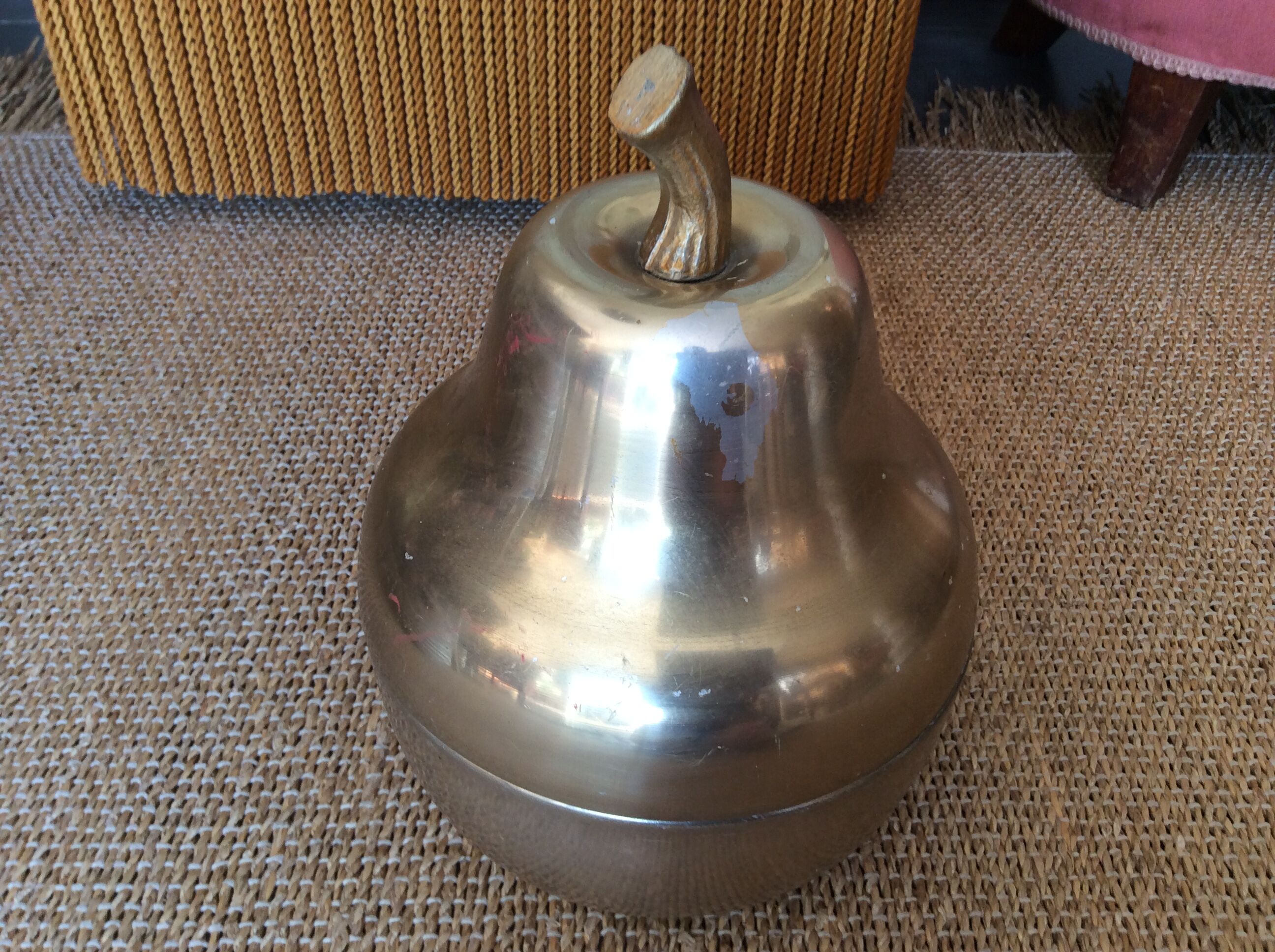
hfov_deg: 56.9
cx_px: 638
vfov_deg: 44.1
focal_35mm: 32
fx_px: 1177
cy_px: 476
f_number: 2.4
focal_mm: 3.3
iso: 40
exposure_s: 1/50
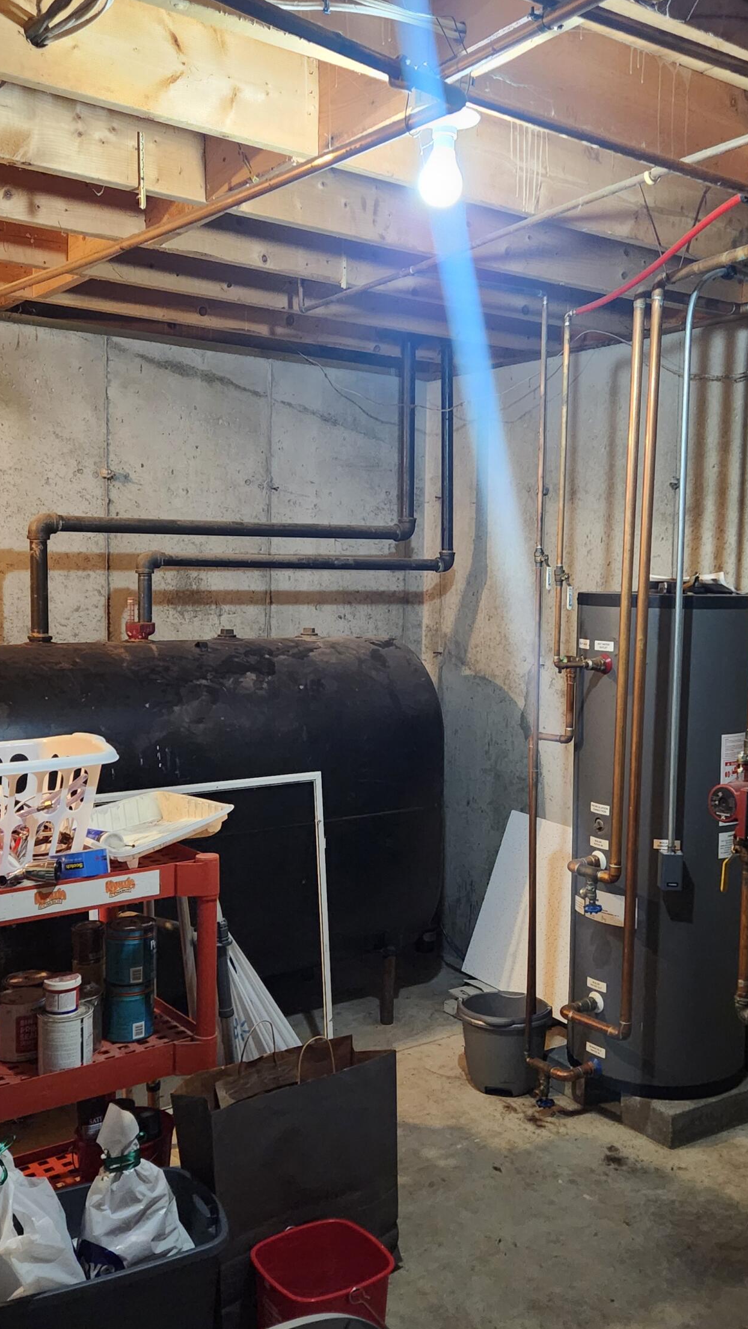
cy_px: 664
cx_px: 453
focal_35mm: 34
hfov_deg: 34.5
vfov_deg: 58.0
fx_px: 1199
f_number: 1.8
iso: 1000
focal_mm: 5.4
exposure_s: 1/120
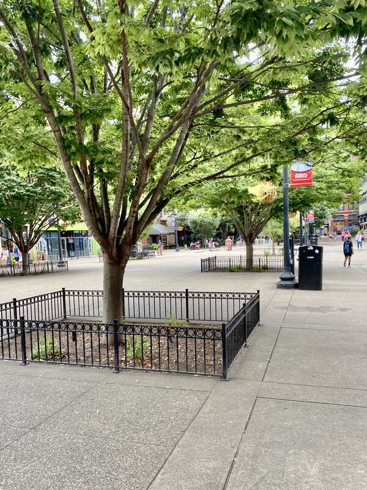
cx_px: 184
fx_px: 368
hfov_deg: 53.1
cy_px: 245
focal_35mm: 26
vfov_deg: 67.3
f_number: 1.8
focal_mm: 4.25
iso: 64
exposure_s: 1/122
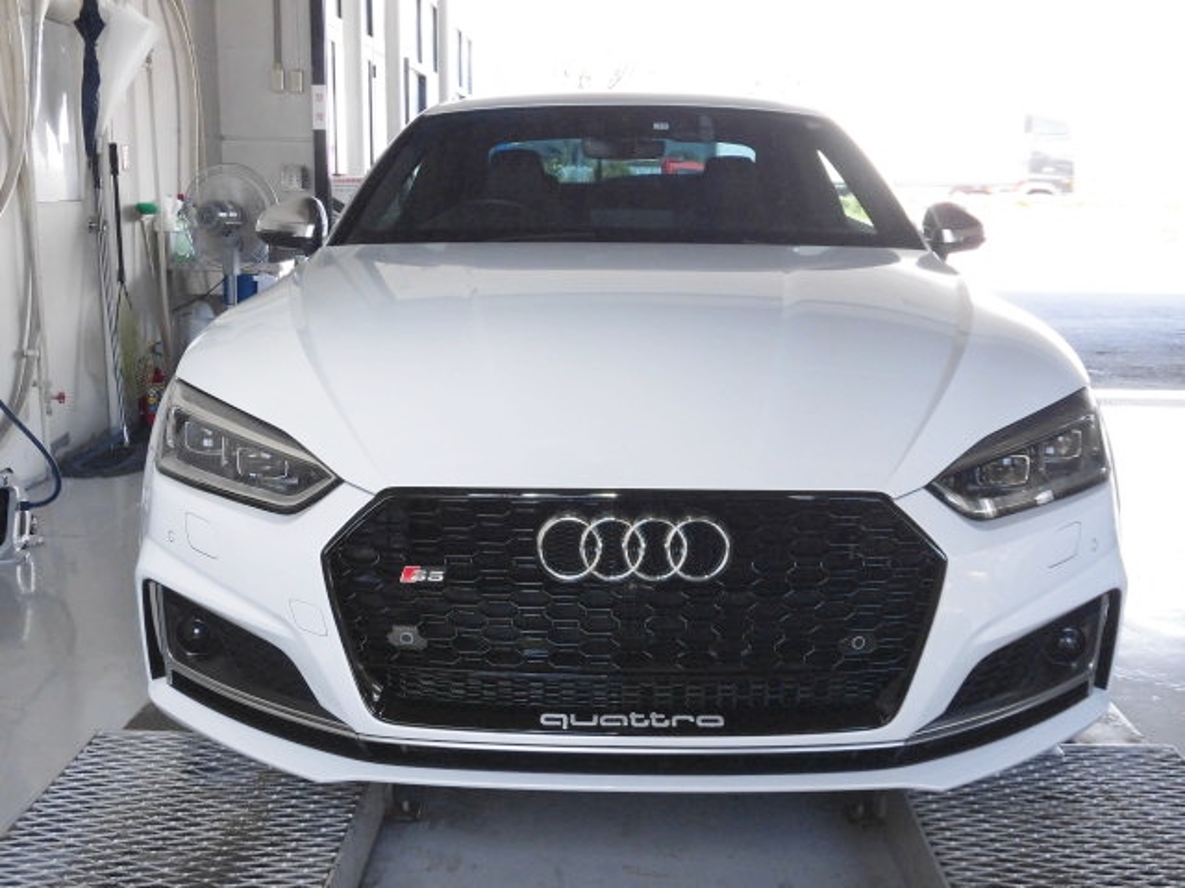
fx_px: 1301
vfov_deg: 37.7
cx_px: 592
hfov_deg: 49.0
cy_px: 444
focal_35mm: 38
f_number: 3.7
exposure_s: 1/60
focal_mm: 6.77
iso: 160
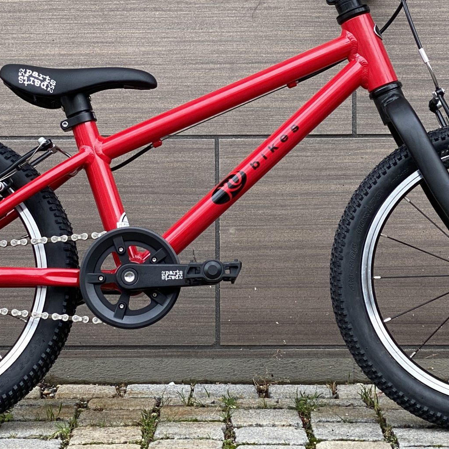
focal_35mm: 114
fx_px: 1673
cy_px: 166
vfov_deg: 15.3
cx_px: 183
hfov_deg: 15.3
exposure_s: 1/122
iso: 25
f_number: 2
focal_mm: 6
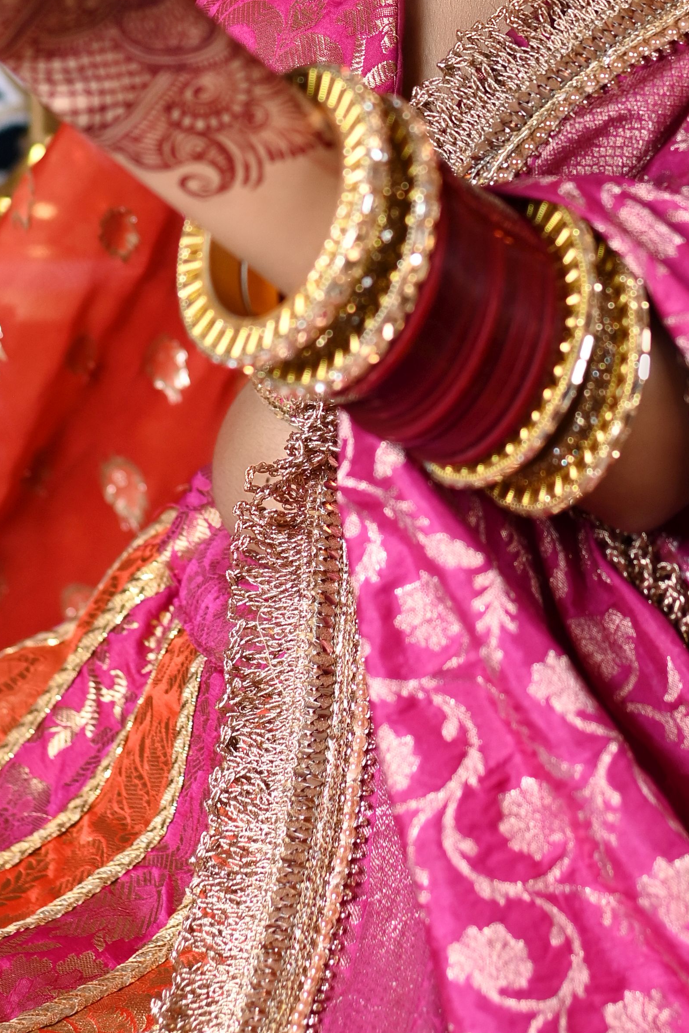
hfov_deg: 7.9
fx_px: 4993
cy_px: -27
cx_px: 601
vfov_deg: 11.7
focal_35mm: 174
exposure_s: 1/160
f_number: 2.8
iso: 320
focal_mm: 50
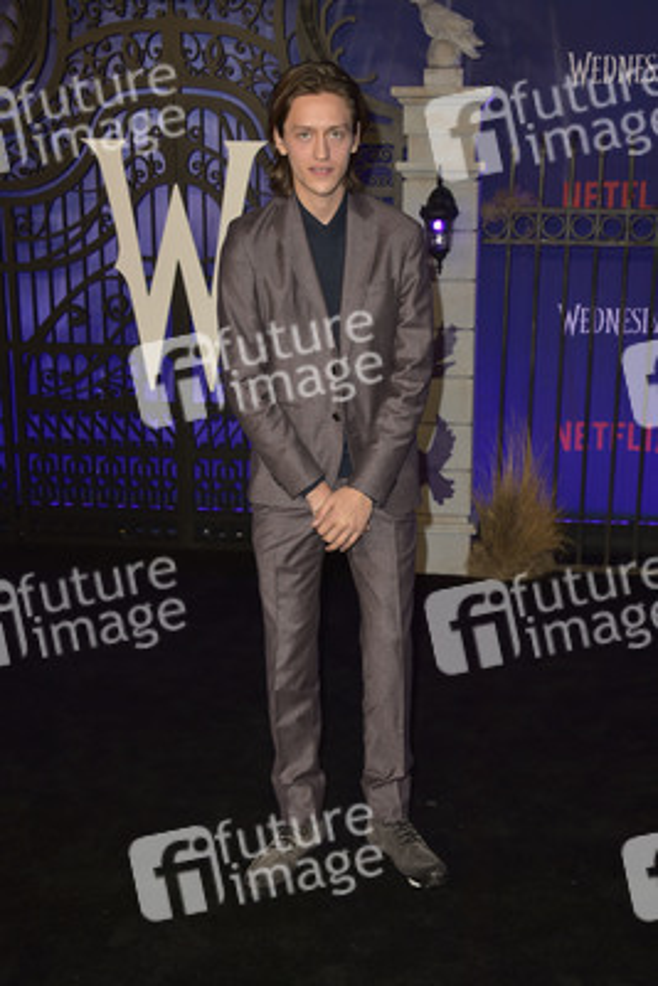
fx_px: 1315
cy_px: 493
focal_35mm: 48
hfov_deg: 28.1
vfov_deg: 41.1
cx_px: 329
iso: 640
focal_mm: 48
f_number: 6.3
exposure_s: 1/250
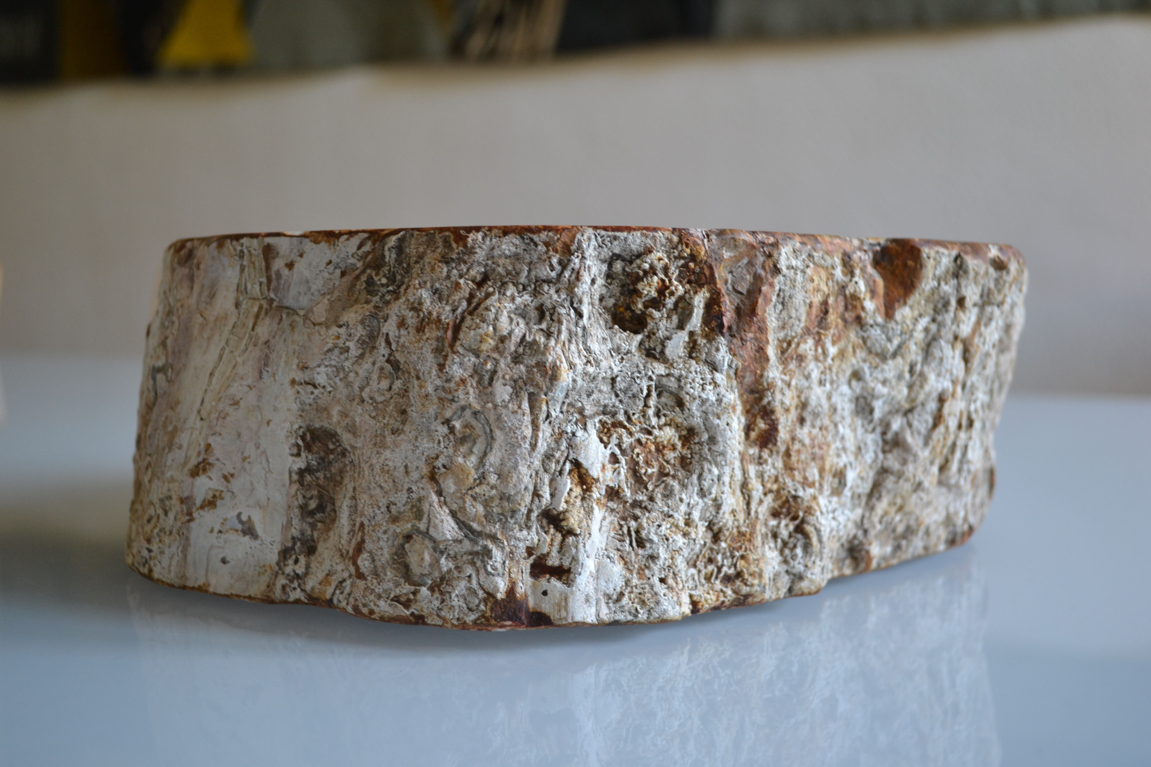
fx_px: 1151
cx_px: 576
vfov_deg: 36.9
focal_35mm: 36
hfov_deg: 53.1
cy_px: 384
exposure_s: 1/30
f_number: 4
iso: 400
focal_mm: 24
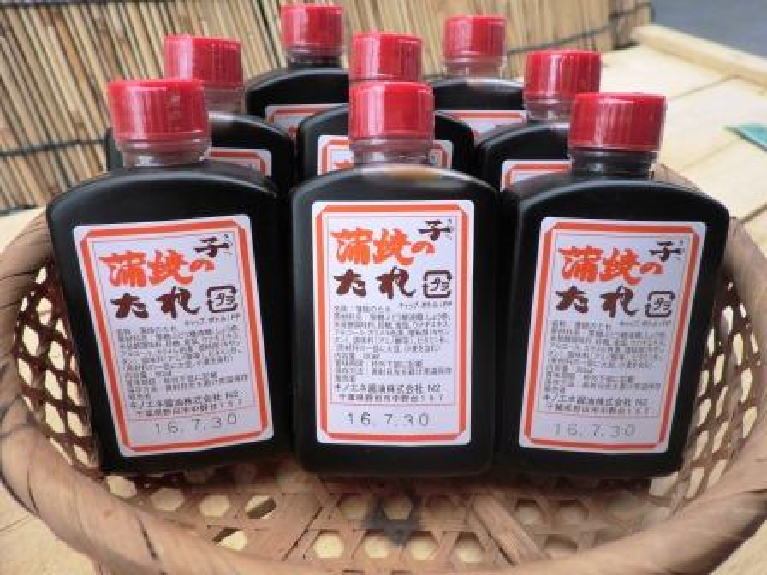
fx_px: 576
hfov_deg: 67.3
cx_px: 384
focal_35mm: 26
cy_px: 288
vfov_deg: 53.1
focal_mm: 4.7
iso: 50
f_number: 2.8
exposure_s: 1/60
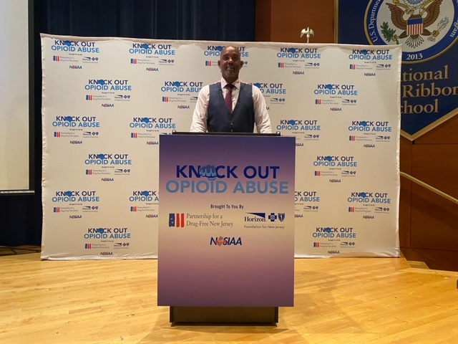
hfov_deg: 67.3
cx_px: 229
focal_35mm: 26
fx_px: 344
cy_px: 172
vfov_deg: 53.1
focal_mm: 4.25
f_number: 1.8
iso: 320
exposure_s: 1/60
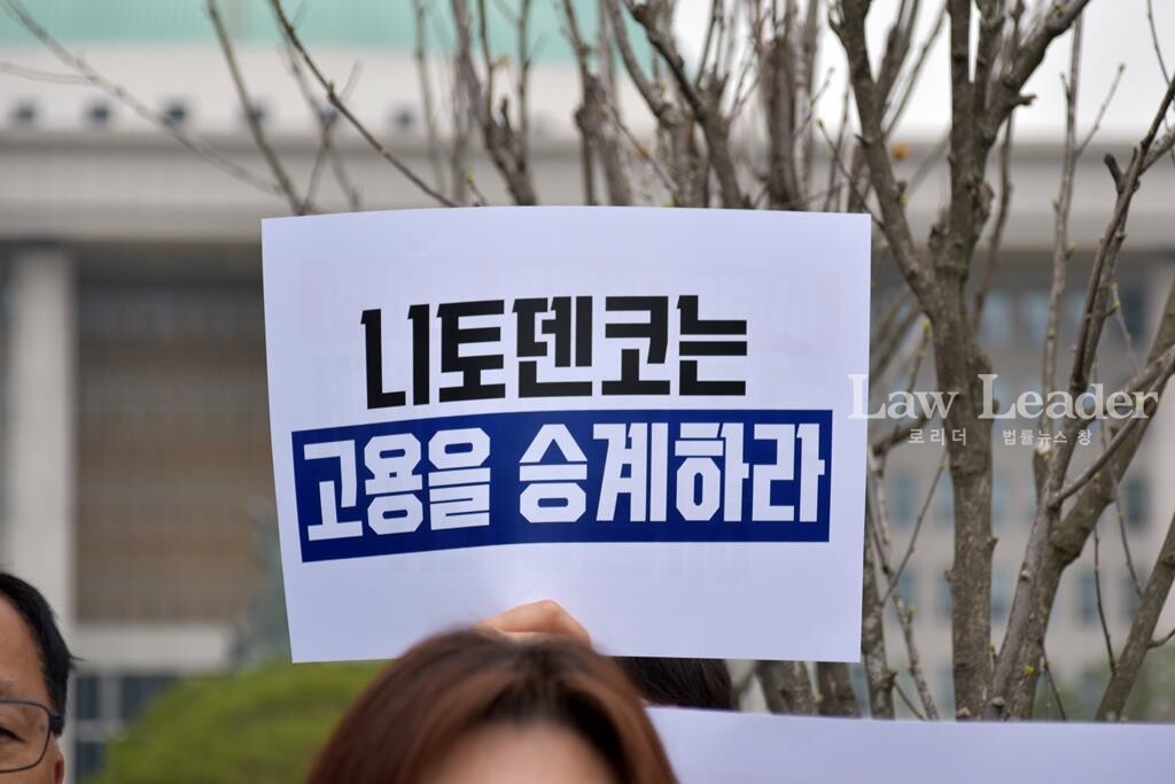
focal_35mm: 168
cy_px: 392
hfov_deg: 12.2
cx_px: 588
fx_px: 5484
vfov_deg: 8.2
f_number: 5.6
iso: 100
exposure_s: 1/320
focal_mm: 112
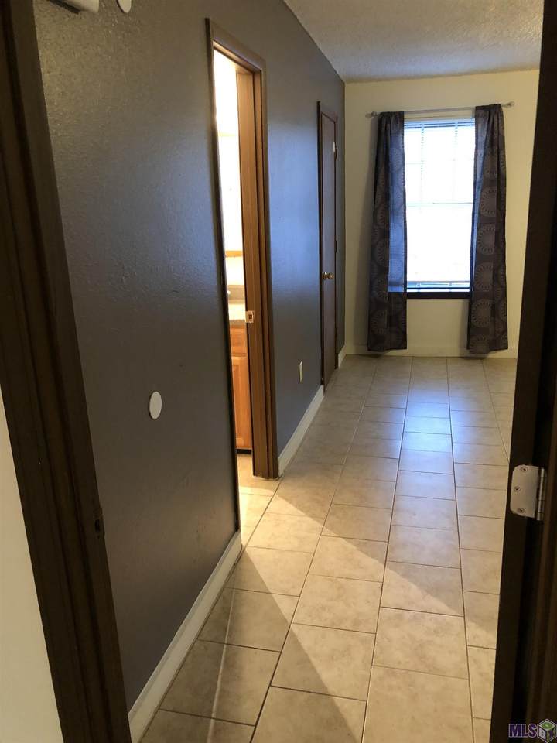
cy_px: 372
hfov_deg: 49.7
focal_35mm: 28
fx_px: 601
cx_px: 278
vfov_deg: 63.4
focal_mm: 3.99
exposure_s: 1/15
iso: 80
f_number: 1.8
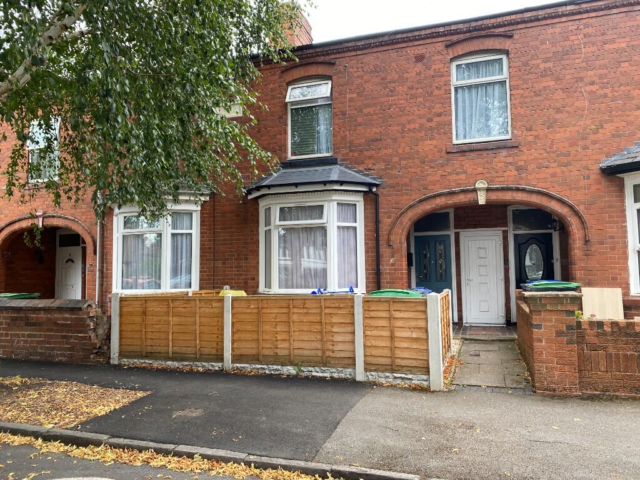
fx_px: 481
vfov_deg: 53.1
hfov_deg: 67.3
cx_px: 320
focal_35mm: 26
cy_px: 240
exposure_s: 1/202
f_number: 1.8
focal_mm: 4.25
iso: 32
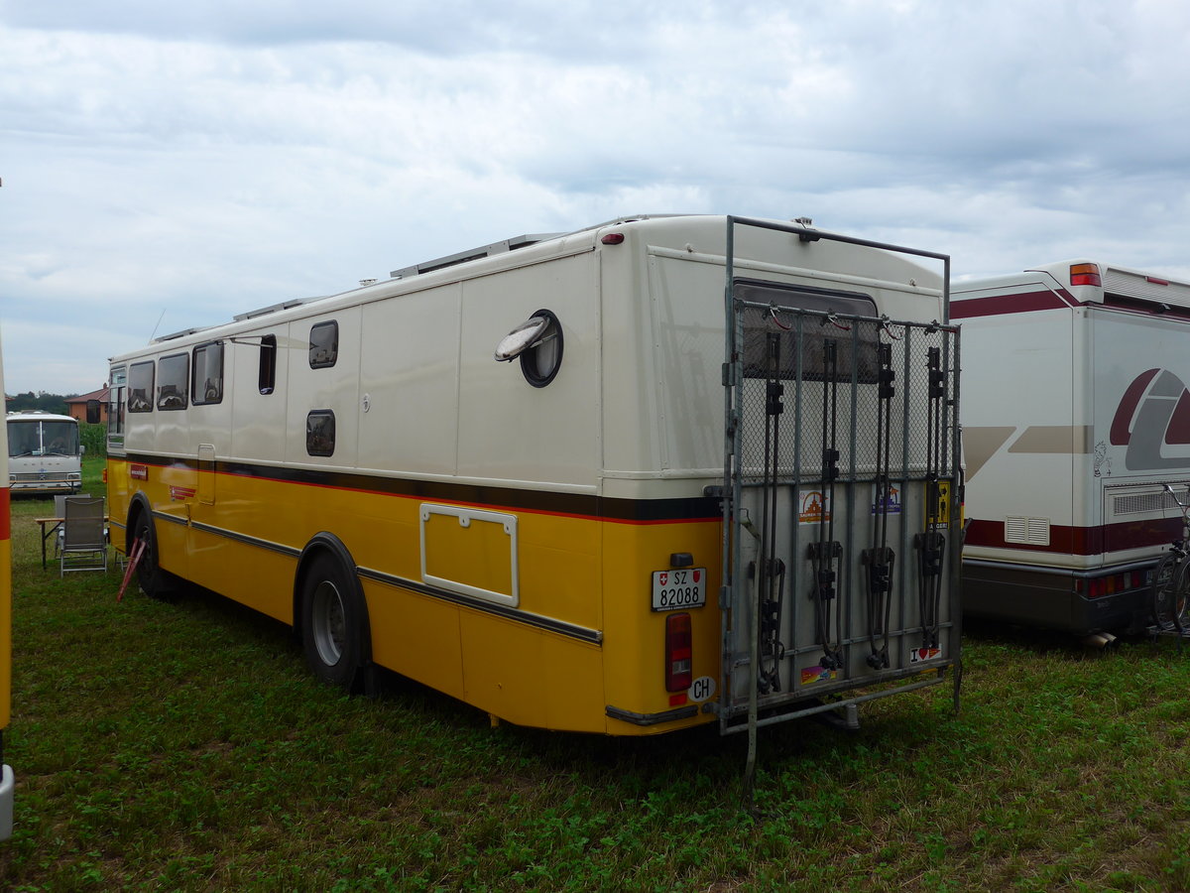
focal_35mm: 29
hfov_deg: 61.7
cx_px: 595
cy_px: 446
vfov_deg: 48.2
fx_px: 997
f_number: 2.8
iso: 80
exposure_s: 1/640
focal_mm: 6
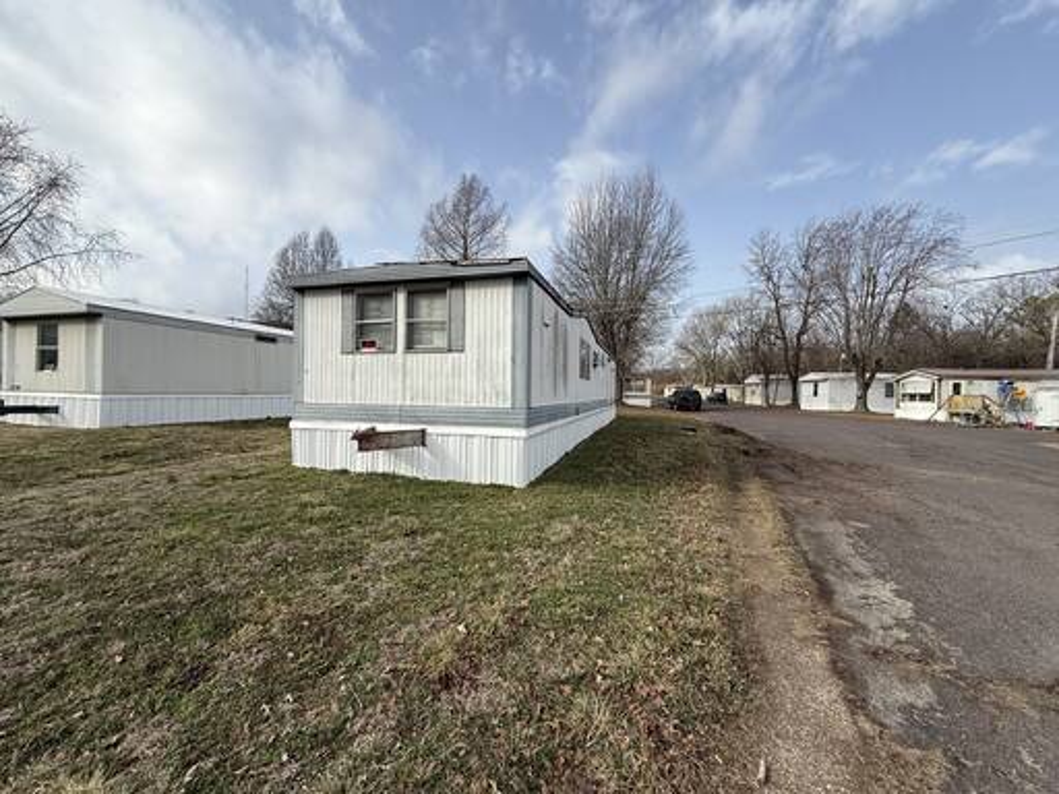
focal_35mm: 14
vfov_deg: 85.7
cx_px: 530
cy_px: 397
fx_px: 428
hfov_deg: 102.1
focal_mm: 2.22
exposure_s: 1/1795
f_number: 2.2
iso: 50
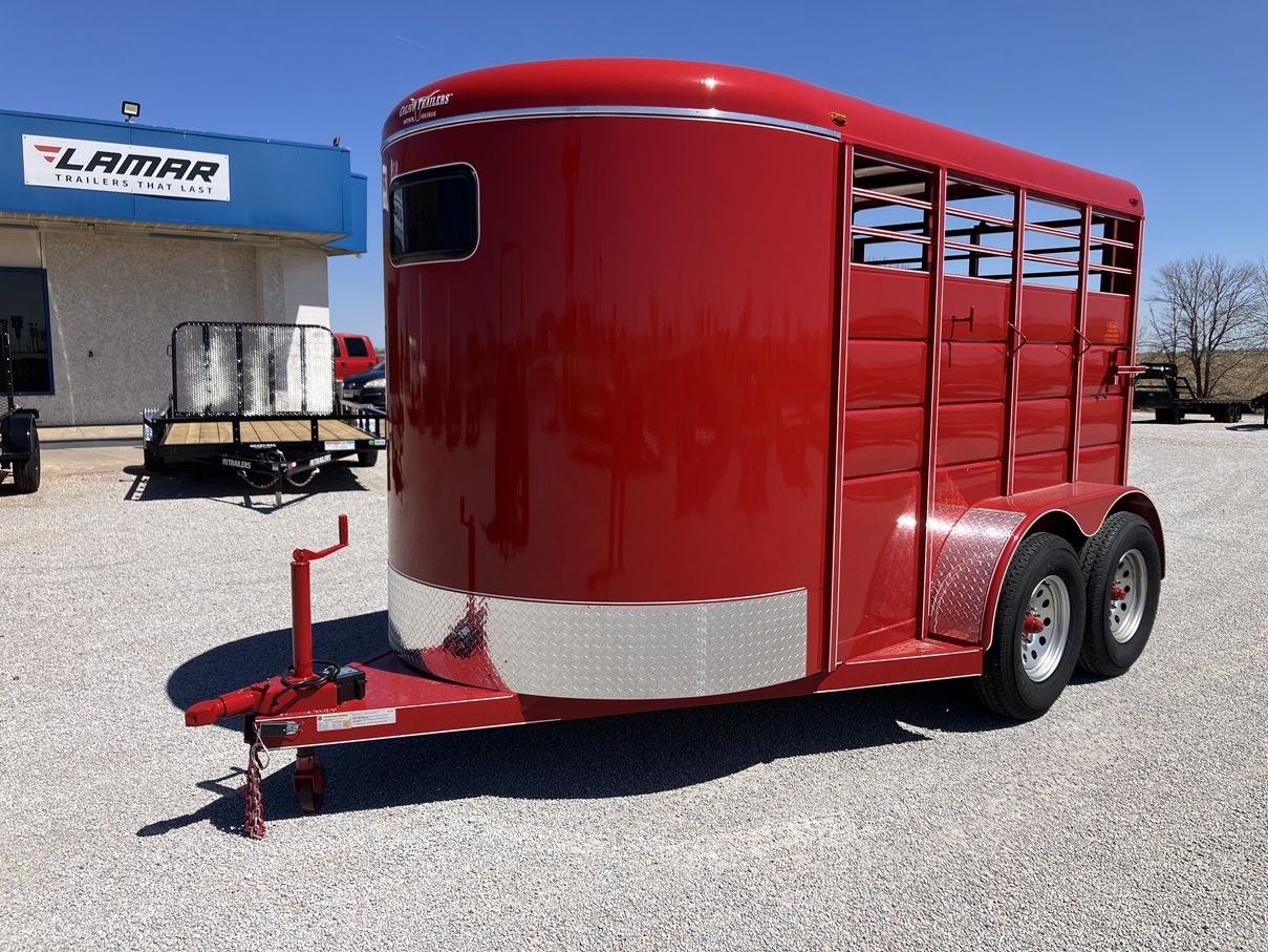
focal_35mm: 28
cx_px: 634
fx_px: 1026
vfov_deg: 49.8
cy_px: 476
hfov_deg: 63.4
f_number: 1.8
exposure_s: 1/2433
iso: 32
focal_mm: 3.99
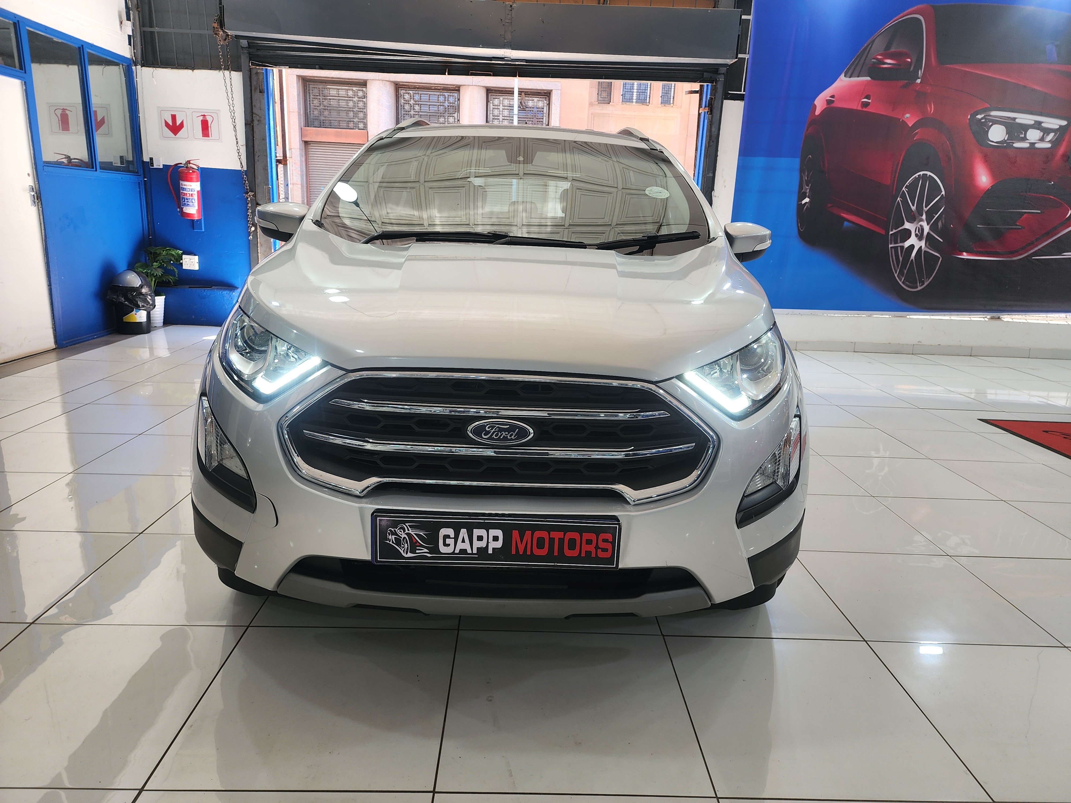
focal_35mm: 23
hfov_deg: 73.9
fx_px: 712
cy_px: 402
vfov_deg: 58.9
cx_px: 536
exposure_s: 1/100
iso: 32
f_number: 1.8
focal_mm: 6.4
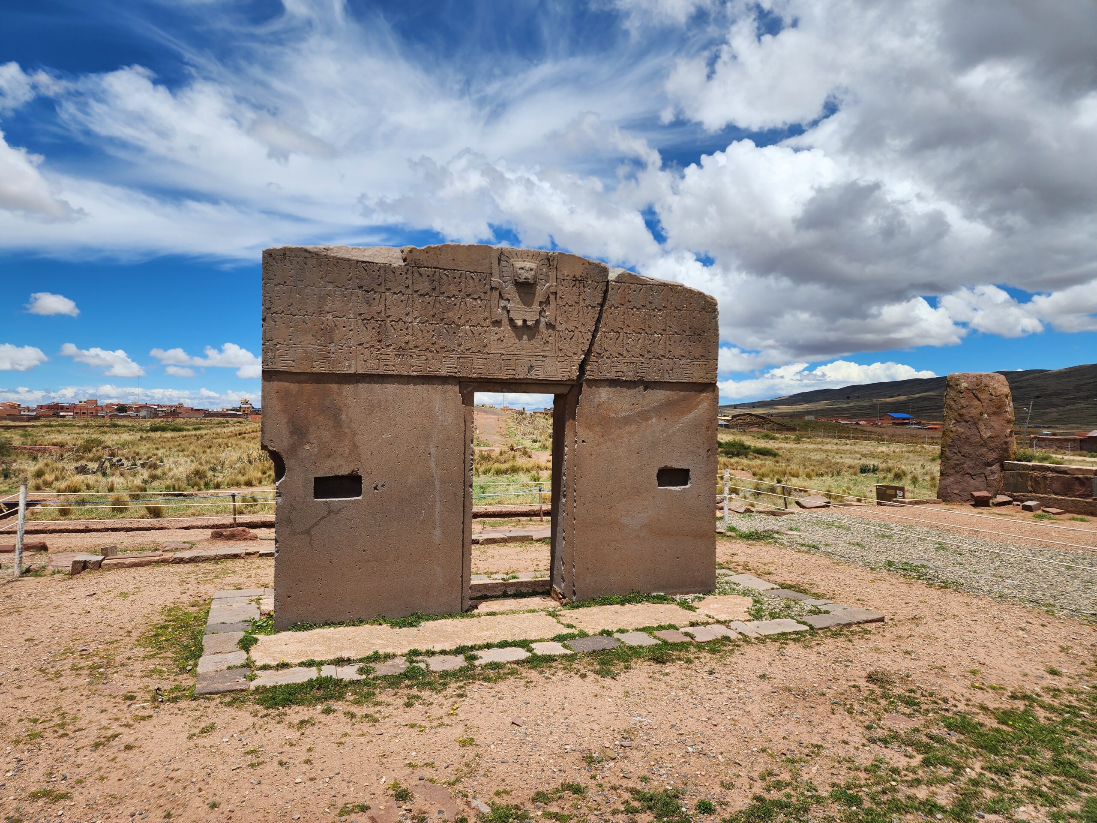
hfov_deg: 73.9
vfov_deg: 58.9
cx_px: 548
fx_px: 729
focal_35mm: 23
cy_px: 412
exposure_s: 1/1957
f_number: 1.8
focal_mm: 6.4
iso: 12
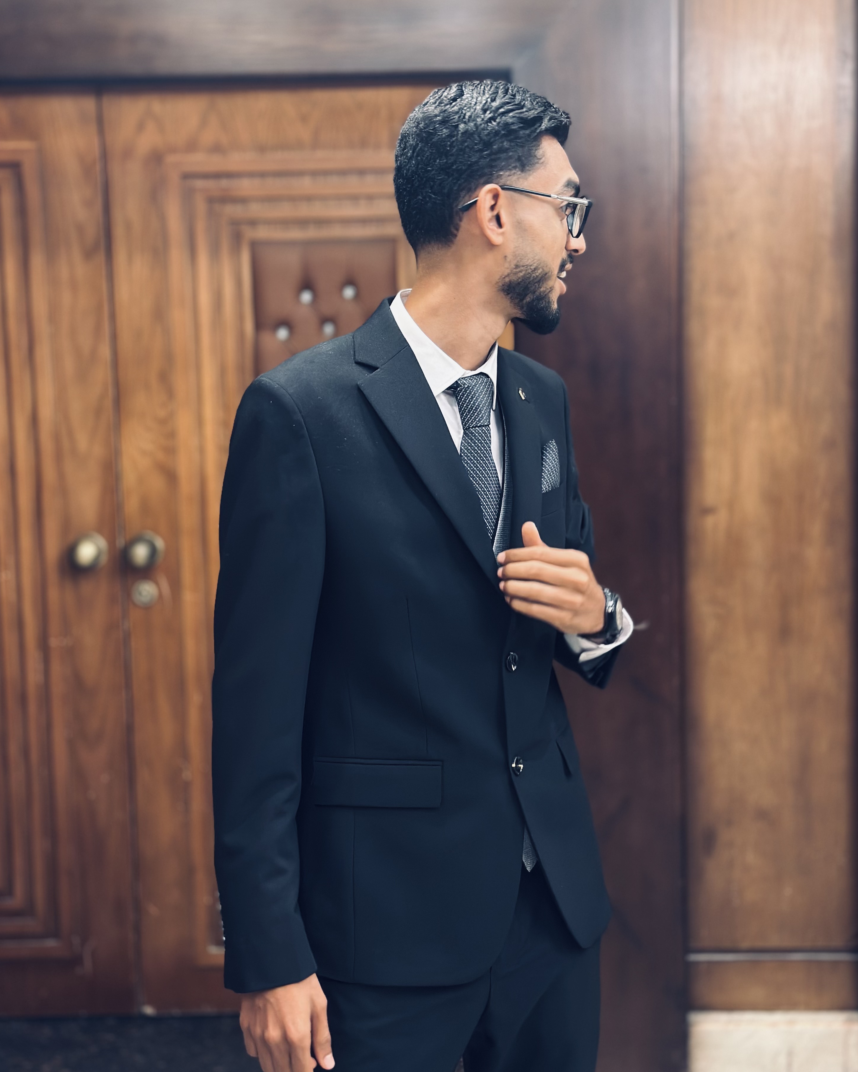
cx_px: 443
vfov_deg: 36.0
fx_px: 1651
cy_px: 491
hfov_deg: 29.1
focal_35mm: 52
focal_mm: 6.86
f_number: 1.78
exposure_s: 1/50
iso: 320
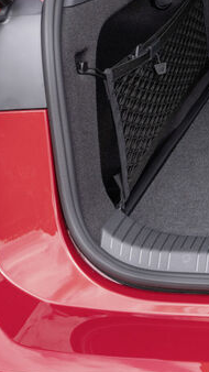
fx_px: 1084
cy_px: 24
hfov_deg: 10.0
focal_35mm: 110
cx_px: 444
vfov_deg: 19.1
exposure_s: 1/25
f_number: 16
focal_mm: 37
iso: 250
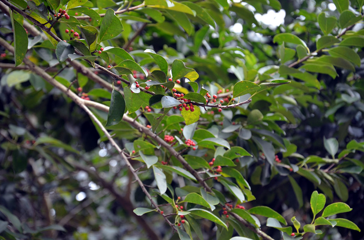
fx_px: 1588
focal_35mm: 158
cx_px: 182
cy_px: 120
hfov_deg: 13.1
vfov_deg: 8.7
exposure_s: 1/30
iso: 250
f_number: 5.6
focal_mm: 105
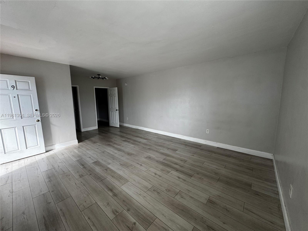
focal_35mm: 14
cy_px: 116
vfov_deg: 85.7
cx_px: 154
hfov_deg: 102.1
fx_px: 125
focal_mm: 2.22
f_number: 2.2
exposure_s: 1/99
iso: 64
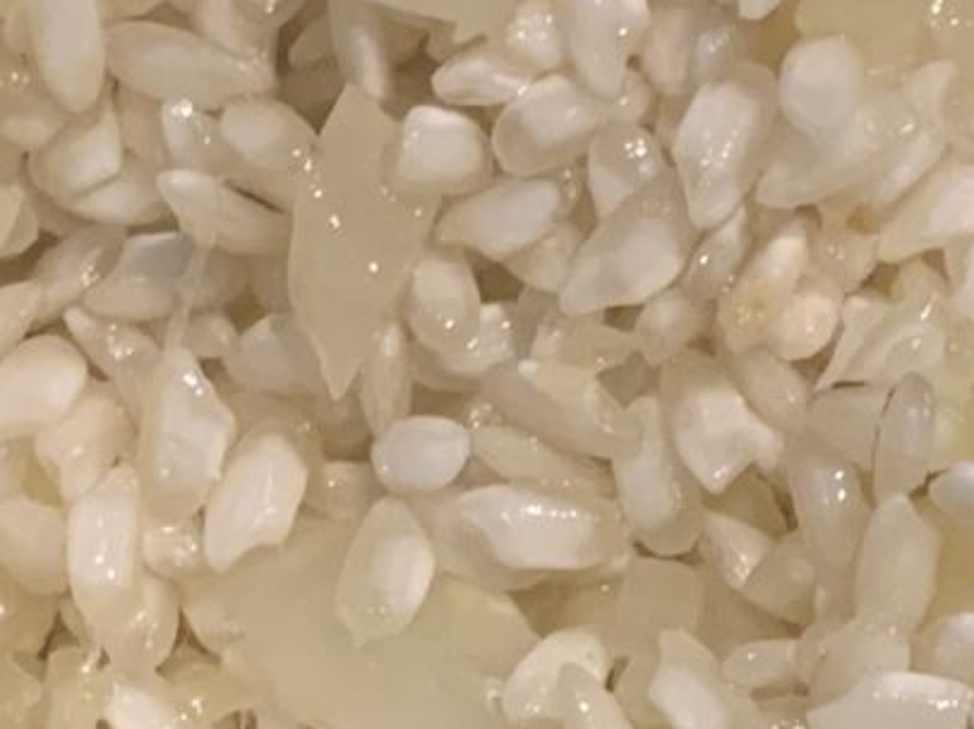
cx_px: 653
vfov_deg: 8.9
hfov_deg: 12.0
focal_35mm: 164
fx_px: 4612
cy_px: 892
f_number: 1.8
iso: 200
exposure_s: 1/50
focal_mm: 4.25
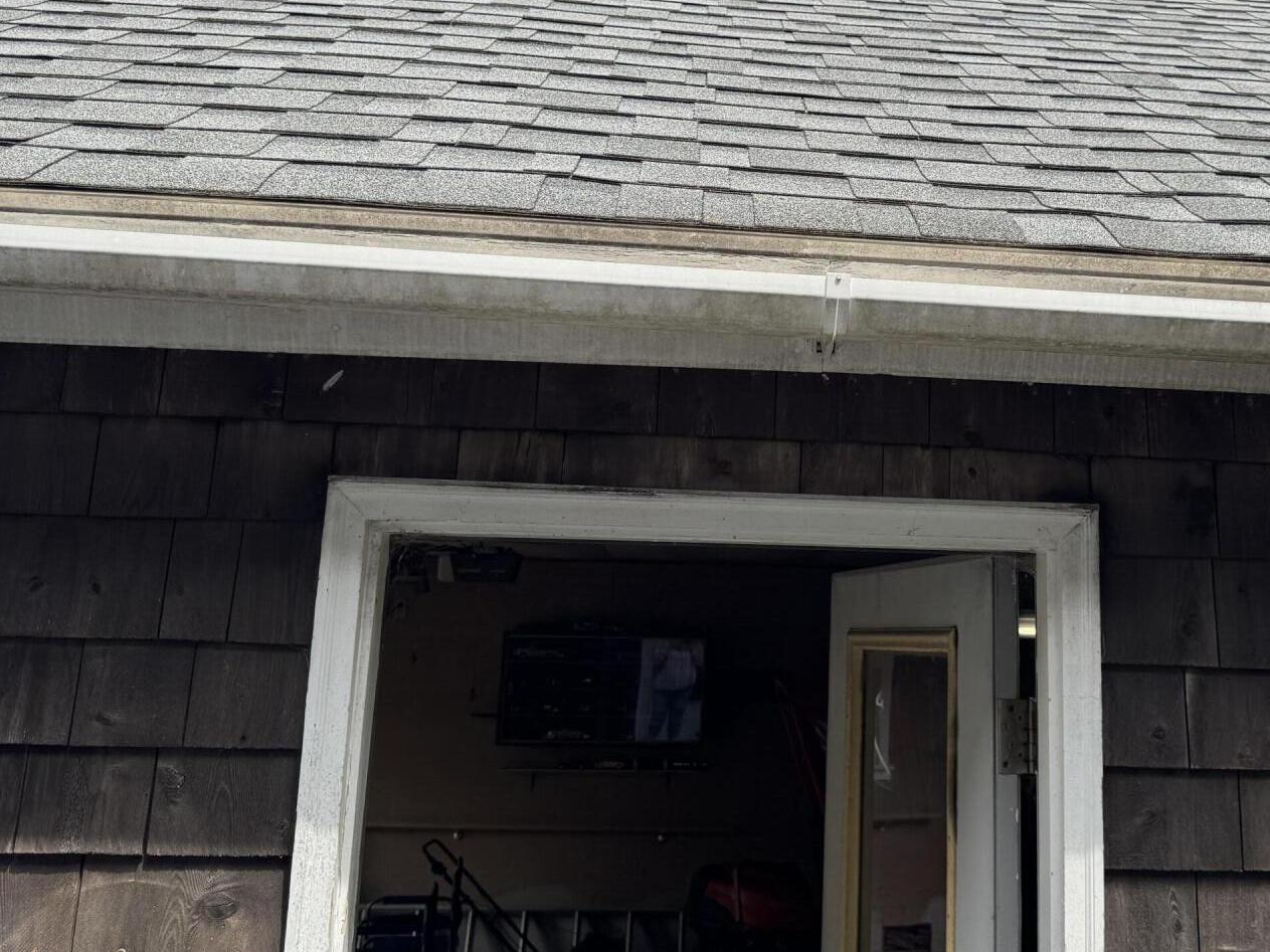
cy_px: 347
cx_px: 828
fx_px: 1394
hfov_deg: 48.3
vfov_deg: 37.4
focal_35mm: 38
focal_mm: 6.76
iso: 80
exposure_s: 1/1980
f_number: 1.78
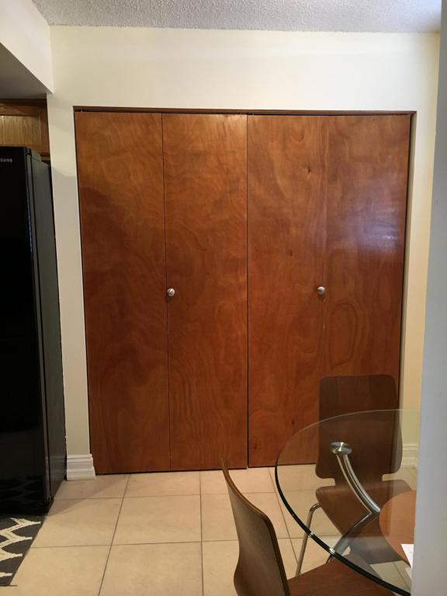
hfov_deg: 48.2
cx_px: 224
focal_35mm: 29
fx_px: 499
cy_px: 298
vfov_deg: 61.7
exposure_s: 1/30
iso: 125
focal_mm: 4.15
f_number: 2.2
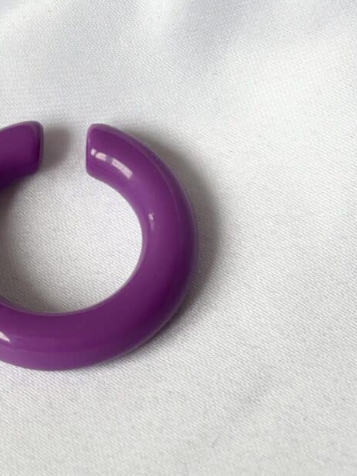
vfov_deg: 22.5
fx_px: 1196
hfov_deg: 16.8
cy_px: 228
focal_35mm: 87
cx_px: 73
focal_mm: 5.96
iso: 25
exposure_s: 1/136
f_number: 1.6
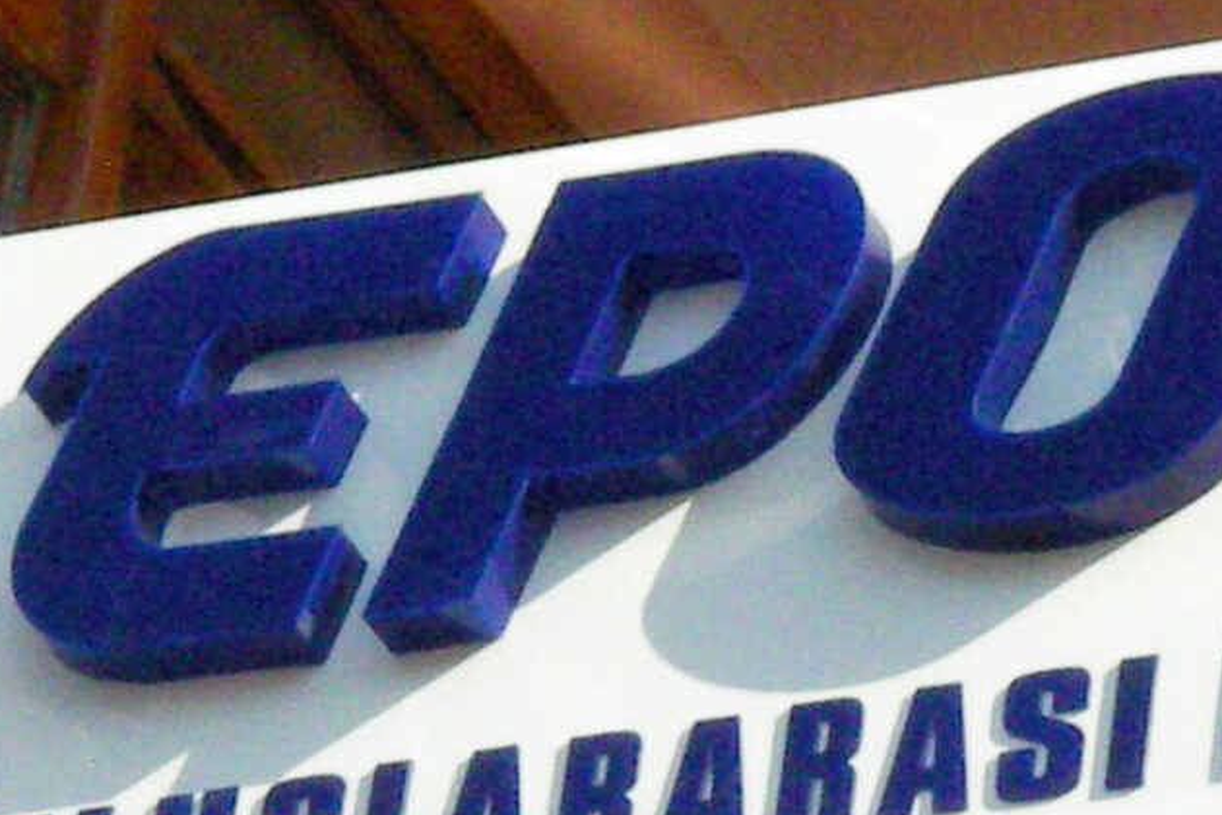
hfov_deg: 5.0
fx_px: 13916
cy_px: 710
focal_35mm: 410
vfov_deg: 3.4
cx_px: 1135
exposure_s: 1/782
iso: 400
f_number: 7.8
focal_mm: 16
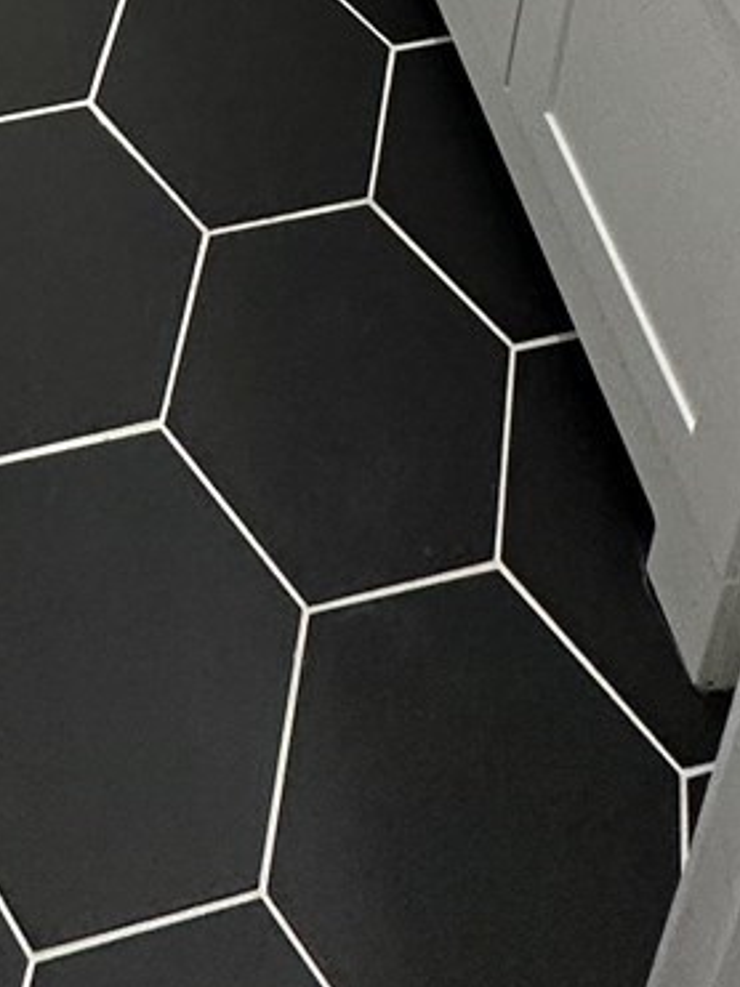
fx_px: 1654
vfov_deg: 19.0
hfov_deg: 24.4
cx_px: 64
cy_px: -1003
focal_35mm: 58
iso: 125
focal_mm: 2.22
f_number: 2.2
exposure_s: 1/120
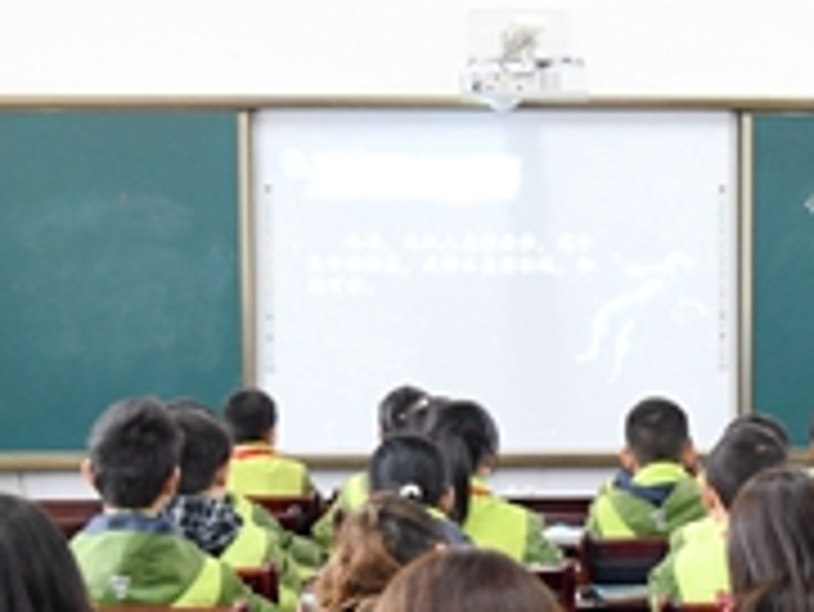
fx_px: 3671
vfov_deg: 9.5
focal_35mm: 156
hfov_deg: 12.6
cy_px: 538
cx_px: 675
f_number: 4
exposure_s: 1/50
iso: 1800
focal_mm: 31
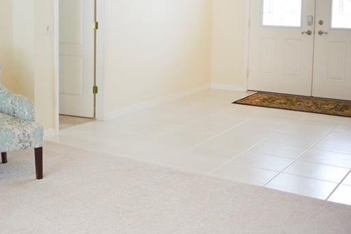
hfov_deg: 35.0
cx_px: 43
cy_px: 40
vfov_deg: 24.6
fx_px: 526
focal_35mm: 54
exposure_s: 1/125
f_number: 3.5
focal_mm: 10
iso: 320
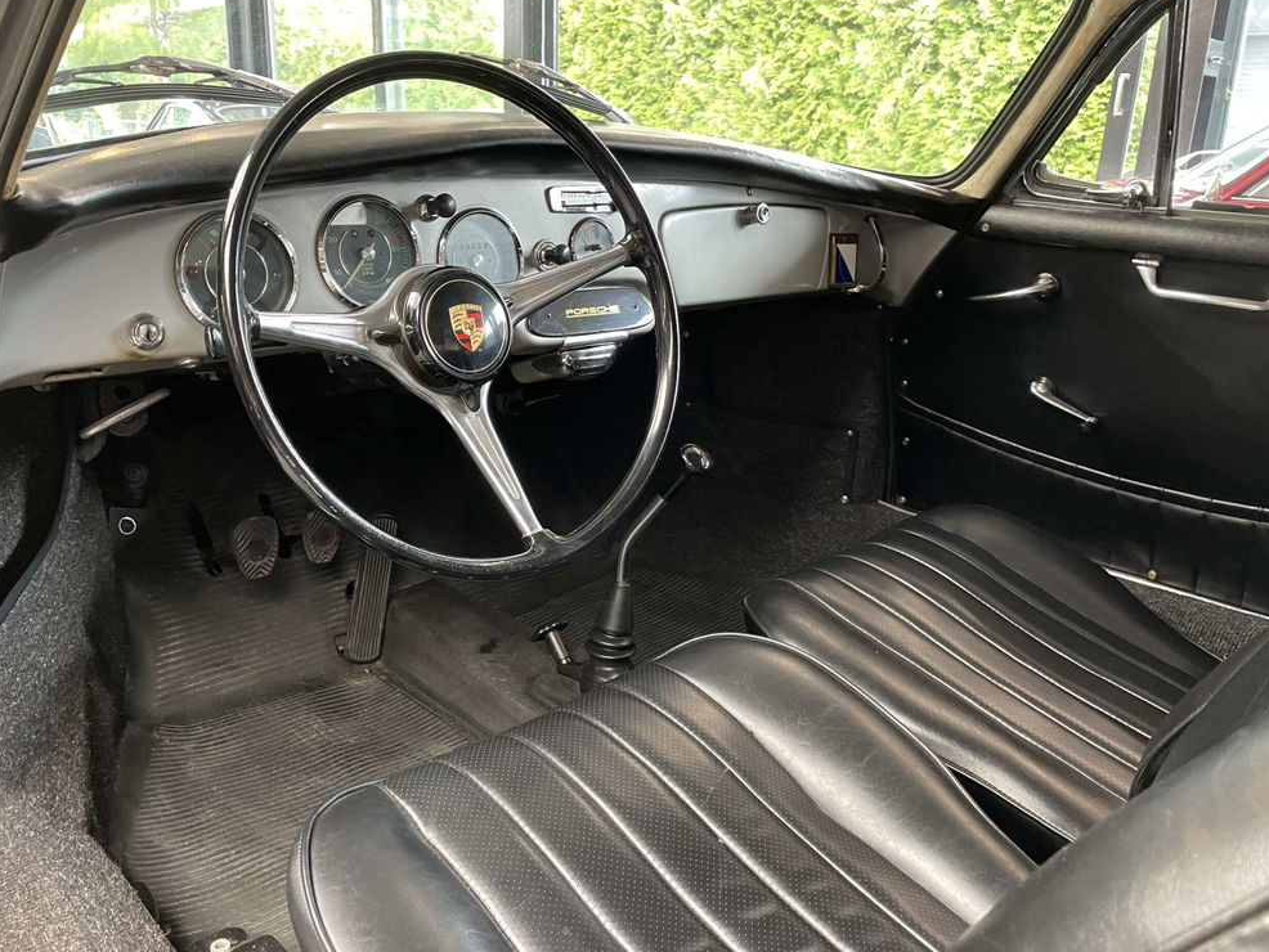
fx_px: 990
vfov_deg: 51.4
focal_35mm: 27
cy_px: 479
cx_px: 614
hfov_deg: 65.3
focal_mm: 4.2
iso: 320
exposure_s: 1/50
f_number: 1.6
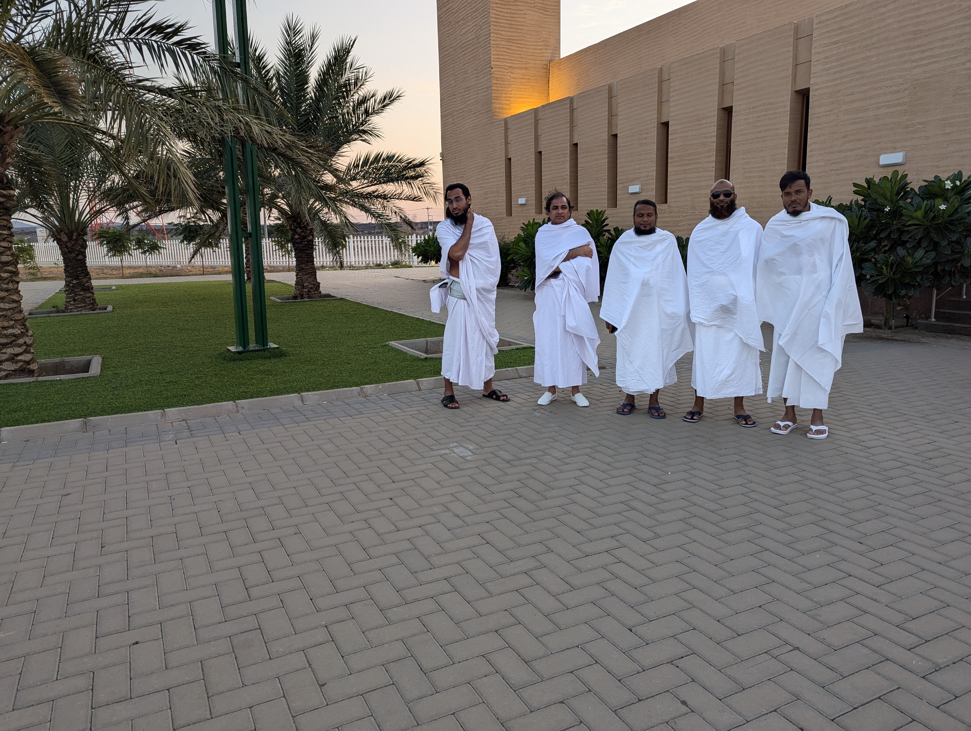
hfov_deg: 71.5
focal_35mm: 24
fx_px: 674
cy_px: 366
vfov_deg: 56.9
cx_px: 486
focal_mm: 6.81
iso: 57
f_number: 1.85
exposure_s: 1/193
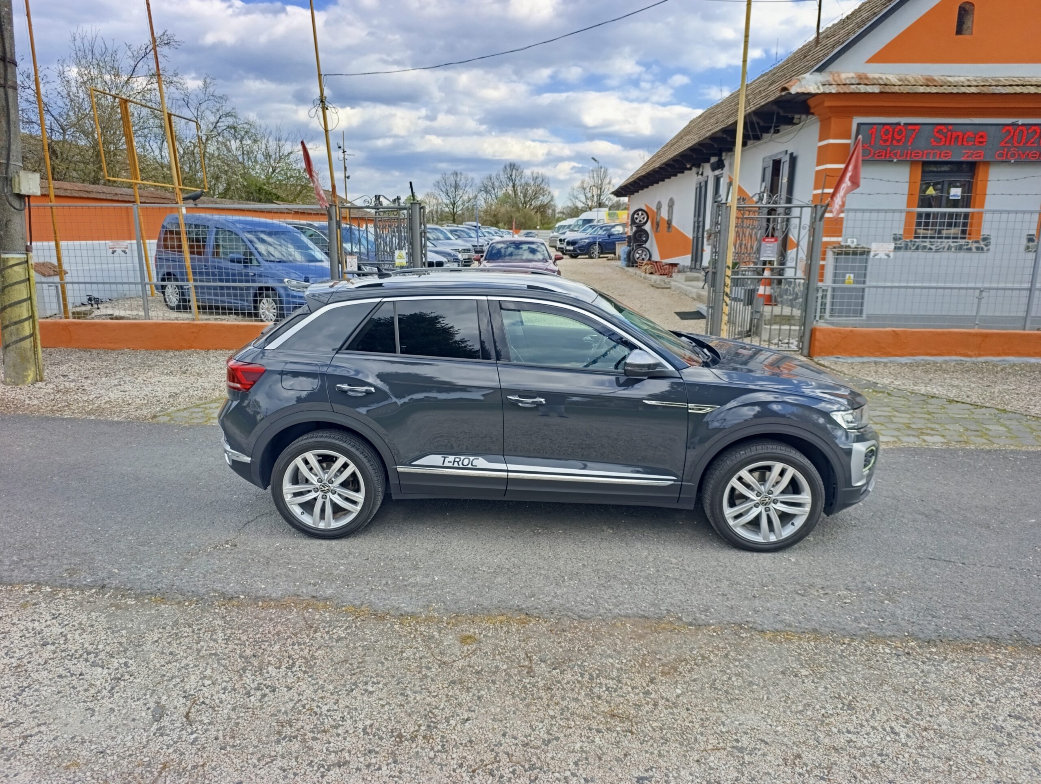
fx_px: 693
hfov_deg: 73.8
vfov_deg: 59.0
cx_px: 520
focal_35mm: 23
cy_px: 392
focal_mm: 6.14
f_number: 1.6
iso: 50
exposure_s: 1/118
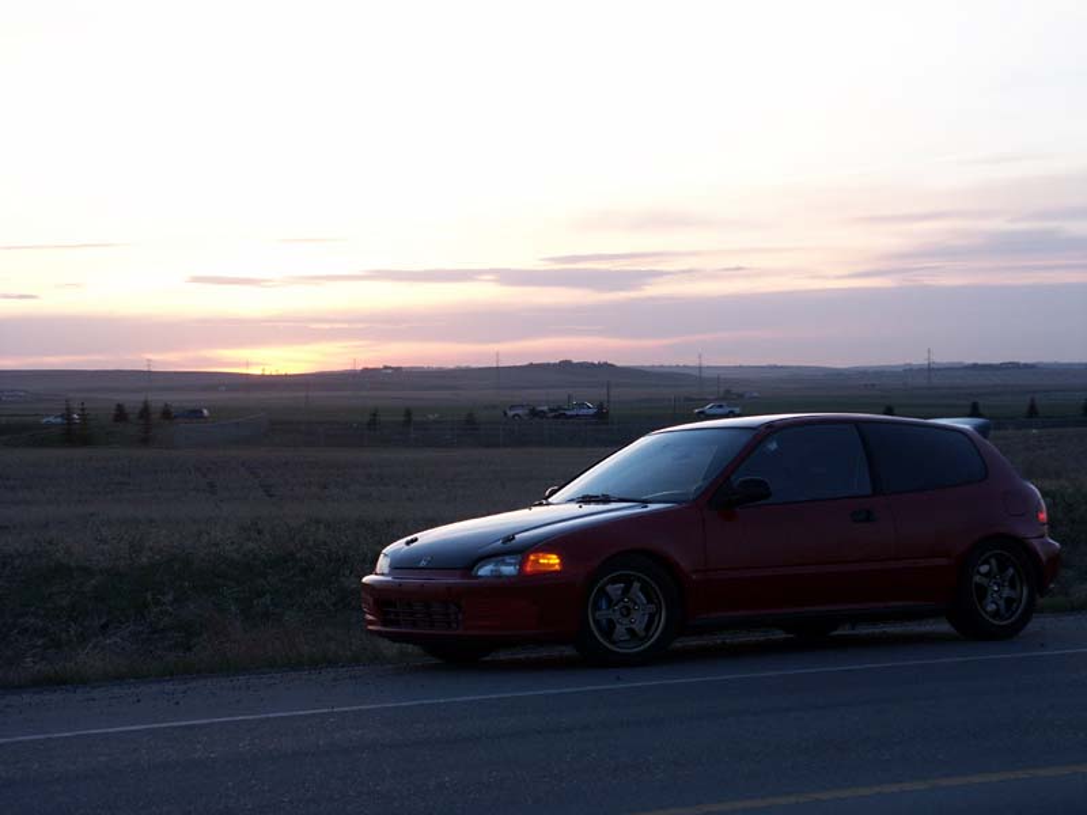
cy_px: 408
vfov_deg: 14.4
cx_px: 544
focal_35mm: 103
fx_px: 3234
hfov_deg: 19.1
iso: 100
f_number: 3.5
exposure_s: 1/90
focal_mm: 25.62
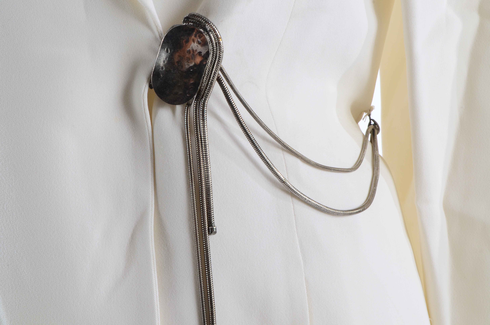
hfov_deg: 24.7
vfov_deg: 16.5
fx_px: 1121
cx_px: 245
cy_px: 162
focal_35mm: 82
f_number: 25
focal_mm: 55
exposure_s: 1/80
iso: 400
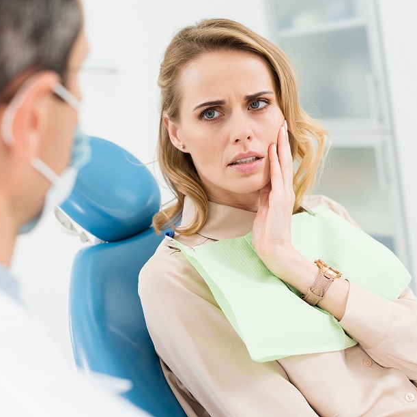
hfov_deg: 26.9
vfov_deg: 26.9
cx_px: 216
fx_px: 872
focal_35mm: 64
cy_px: 208
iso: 125
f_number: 3.5
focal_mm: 50
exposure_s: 1/200
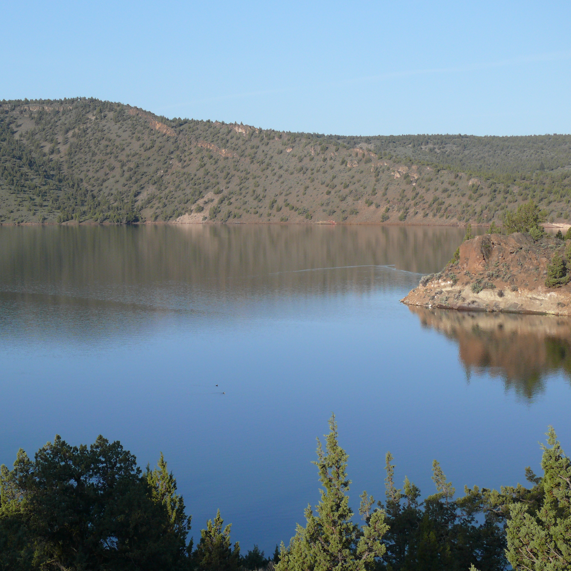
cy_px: 284
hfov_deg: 24.9
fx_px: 1288
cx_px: 190
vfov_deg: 25.0
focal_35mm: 69
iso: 100
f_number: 4
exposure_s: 1/250
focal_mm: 11.5
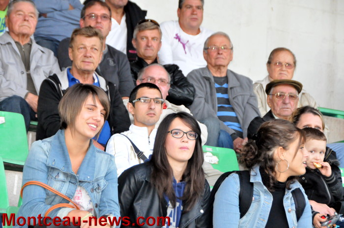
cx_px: 172
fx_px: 1603
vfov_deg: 8.2
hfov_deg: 12.2
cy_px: 114
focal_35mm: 168
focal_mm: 112
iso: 3200
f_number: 8
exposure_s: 1/200
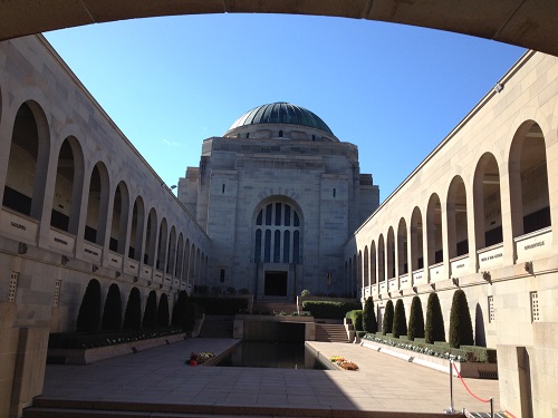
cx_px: 279
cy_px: 209
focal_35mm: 35
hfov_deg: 52.6
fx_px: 564
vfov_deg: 40.7
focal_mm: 4.28
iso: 50
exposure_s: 1/1022
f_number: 2.4
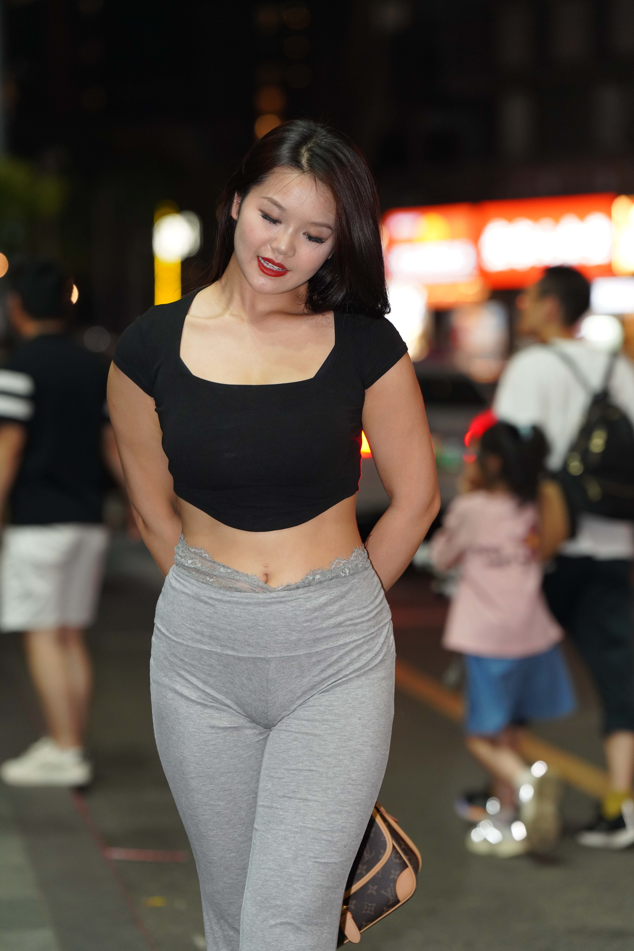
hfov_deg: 9.9
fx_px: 3672
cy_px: 476
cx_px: 317
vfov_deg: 14.8
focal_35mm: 139
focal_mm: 139
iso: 1600
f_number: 3.5
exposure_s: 1/160
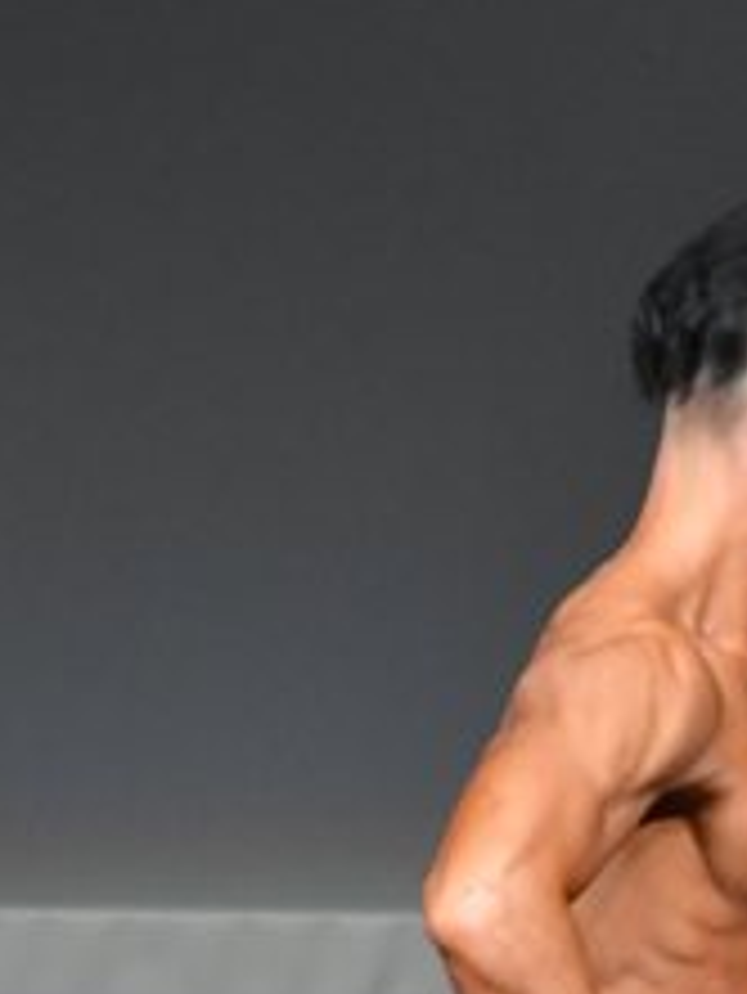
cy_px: 990
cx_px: 871
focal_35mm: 1516
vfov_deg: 1.3
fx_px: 43578
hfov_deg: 1.0
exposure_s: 1/400
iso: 4000
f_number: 5.6
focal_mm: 300
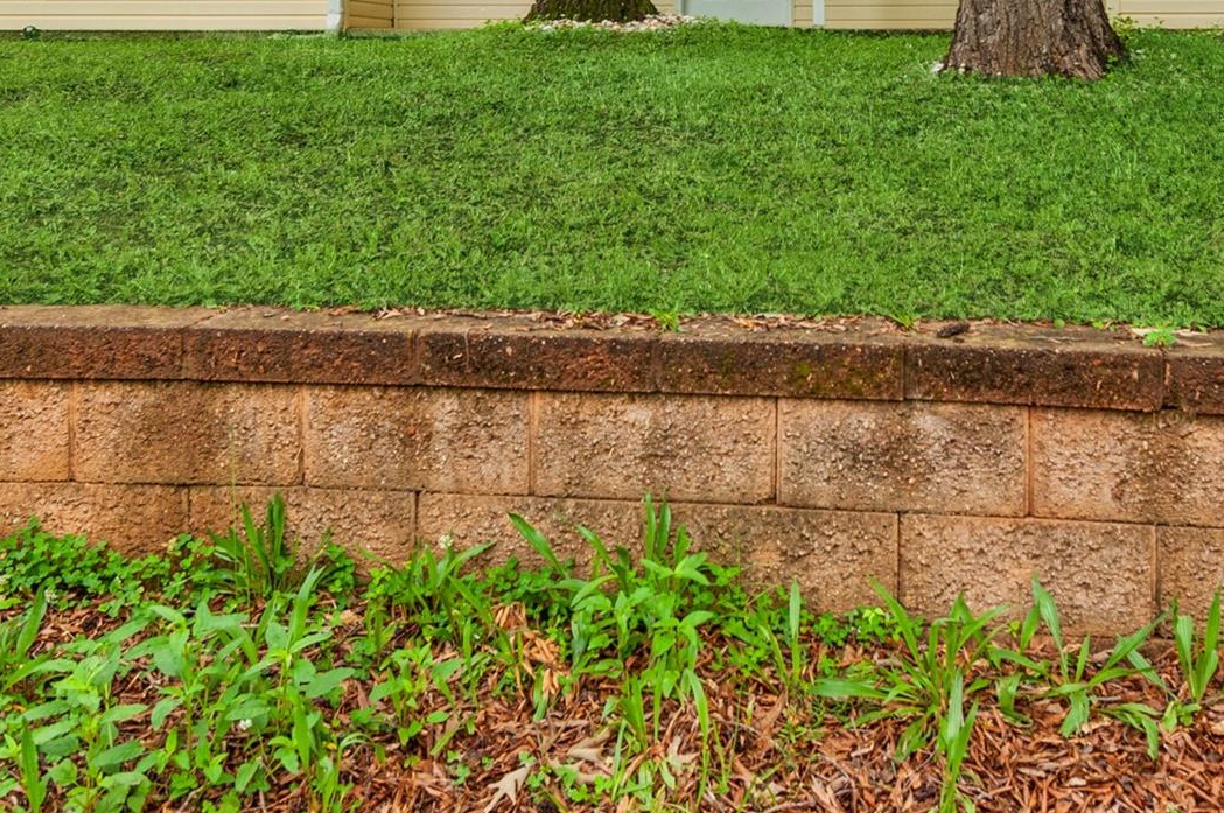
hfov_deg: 46.7
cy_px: 28
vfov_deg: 30.6
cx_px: 814
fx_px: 1392
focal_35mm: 41
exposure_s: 1/60
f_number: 8
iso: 200
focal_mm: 14
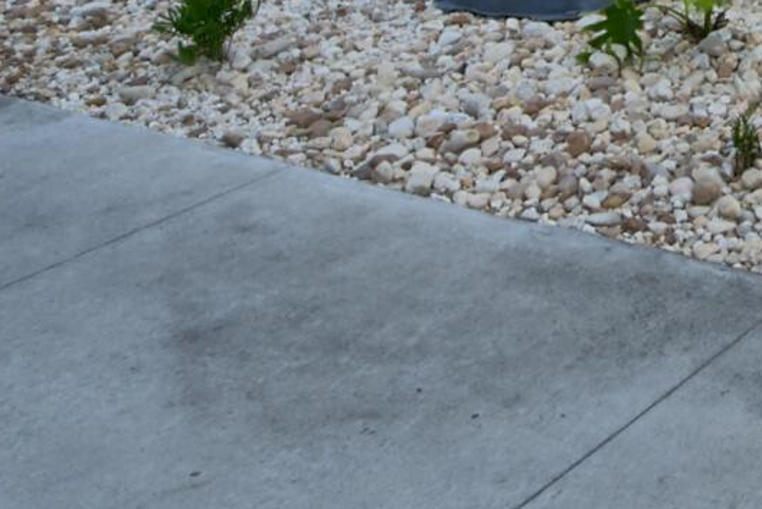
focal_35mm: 68
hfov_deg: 24.6
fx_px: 1440
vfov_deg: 17.2
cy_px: -348
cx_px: 1063
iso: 200
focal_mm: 12
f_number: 19
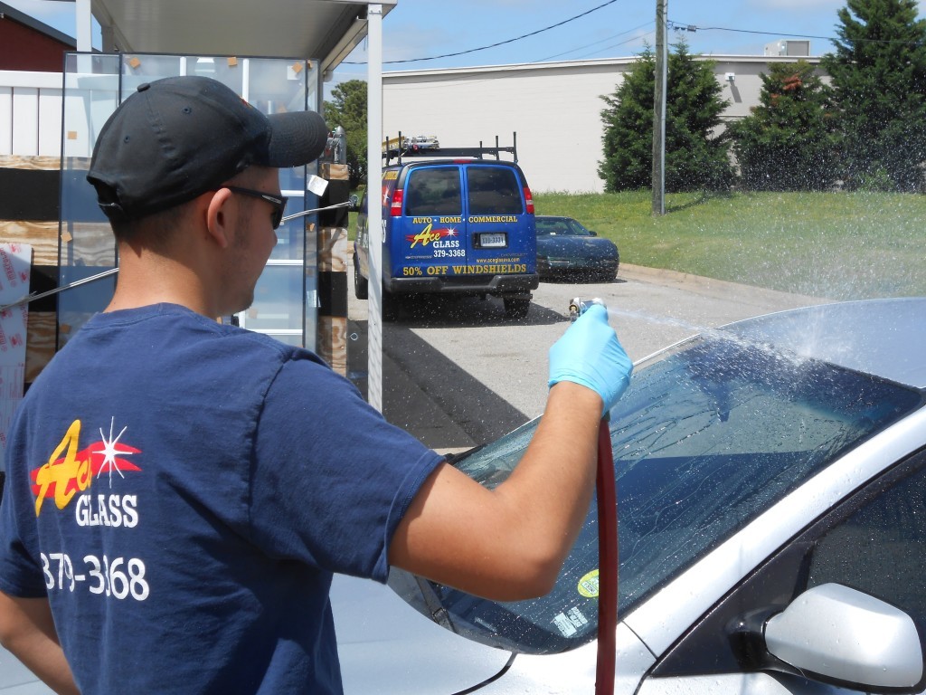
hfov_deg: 38.9
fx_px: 1311
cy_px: 348
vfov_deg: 29.7
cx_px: 463
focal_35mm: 49
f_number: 4.8
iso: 80
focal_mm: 8.8
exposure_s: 1/500
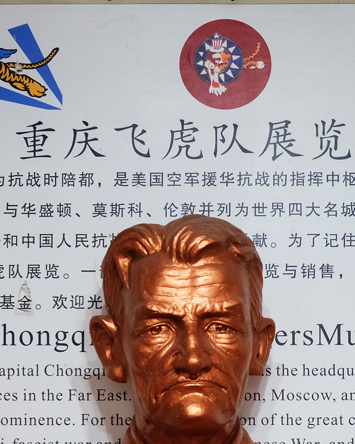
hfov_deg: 26.7
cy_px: 224
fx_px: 749
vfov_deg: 33.0
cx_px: 192
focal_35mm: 57
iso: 1600
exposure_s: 1/30
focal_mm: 26.5
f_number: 4
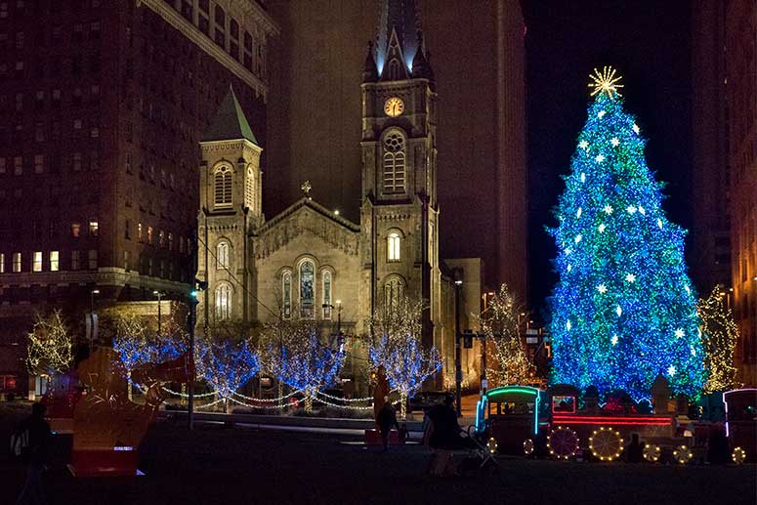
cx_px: 378
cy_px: 252
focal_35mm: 38
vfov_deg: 35.1
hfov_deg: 50.7
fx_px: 799
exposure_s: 1/160
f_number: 6.3
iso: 3200
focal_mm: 38
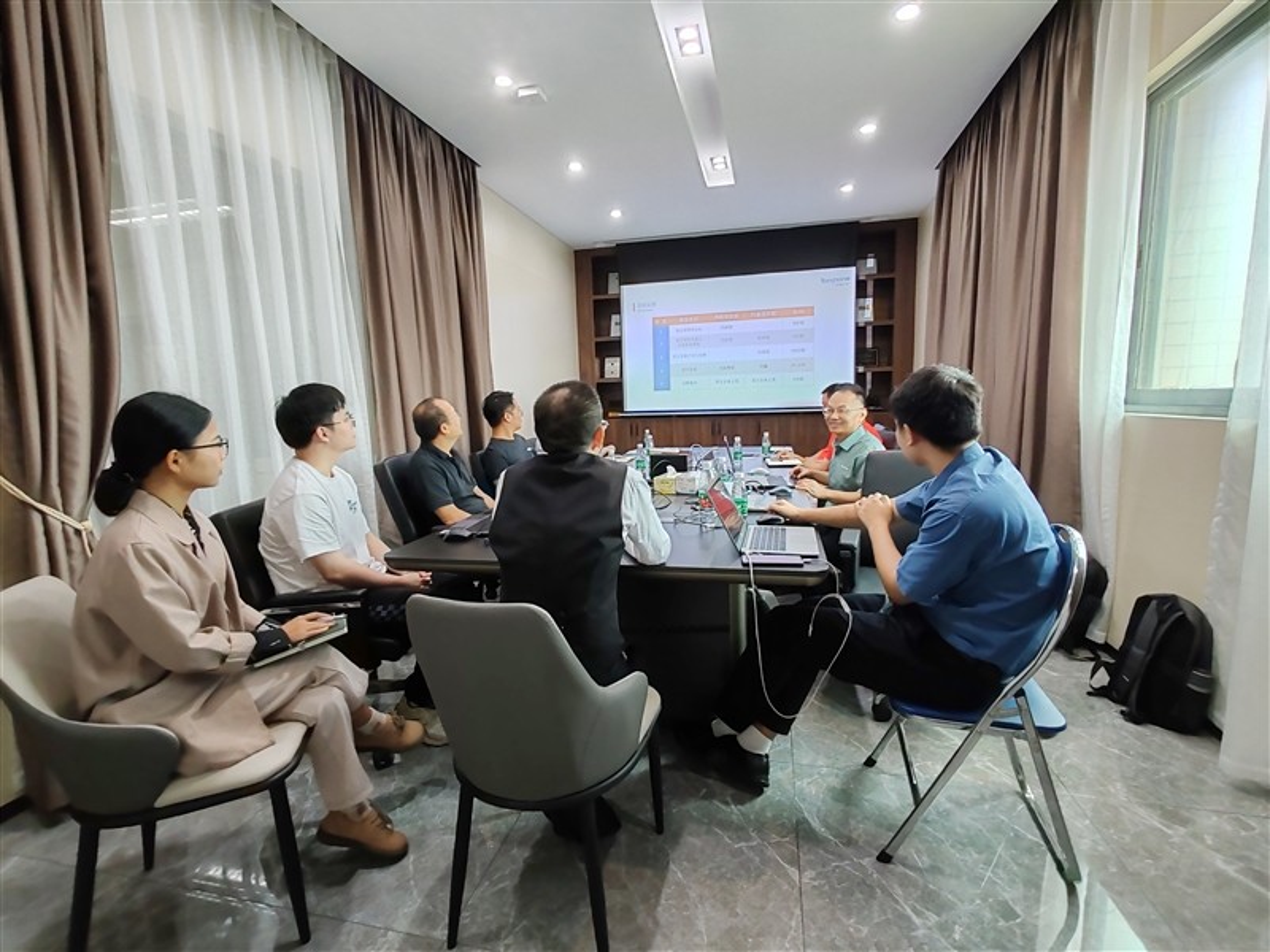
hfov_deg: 94.5
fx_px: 587
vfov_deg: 78.1
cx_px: 635
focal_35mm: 16
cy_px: 476
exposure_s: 1/33
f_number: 2.2
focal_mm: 1.96
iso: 320
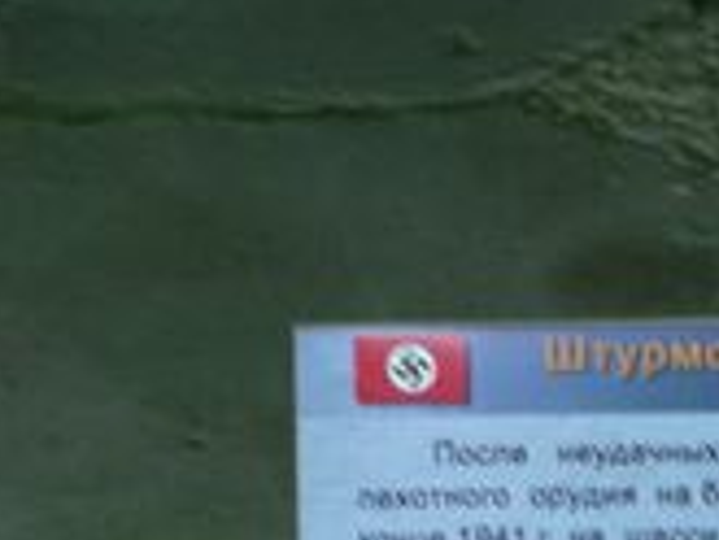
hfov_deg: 10.5
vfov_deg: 7.9
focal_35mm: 187
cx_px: 767
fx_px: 3887
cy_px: 501
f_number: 3.5
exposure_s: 1/1.6
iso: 200
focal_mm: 19.9
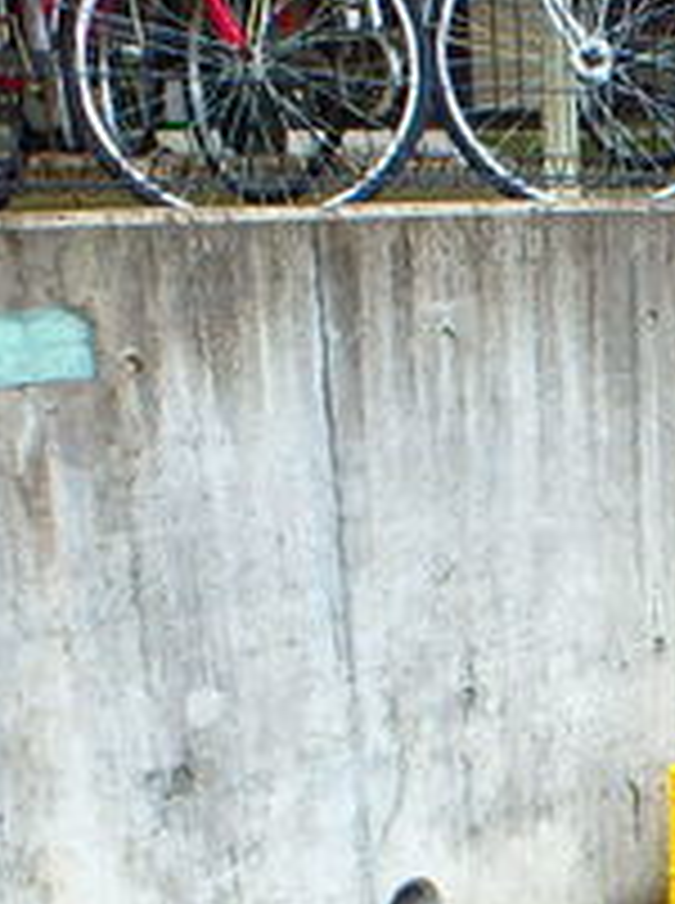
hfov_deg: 20.4
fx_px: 1748
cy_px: 841
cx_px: 814
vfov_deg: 27.8
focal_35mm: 67
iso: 125
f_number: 3.5
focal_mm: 3.7
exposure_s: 1/200
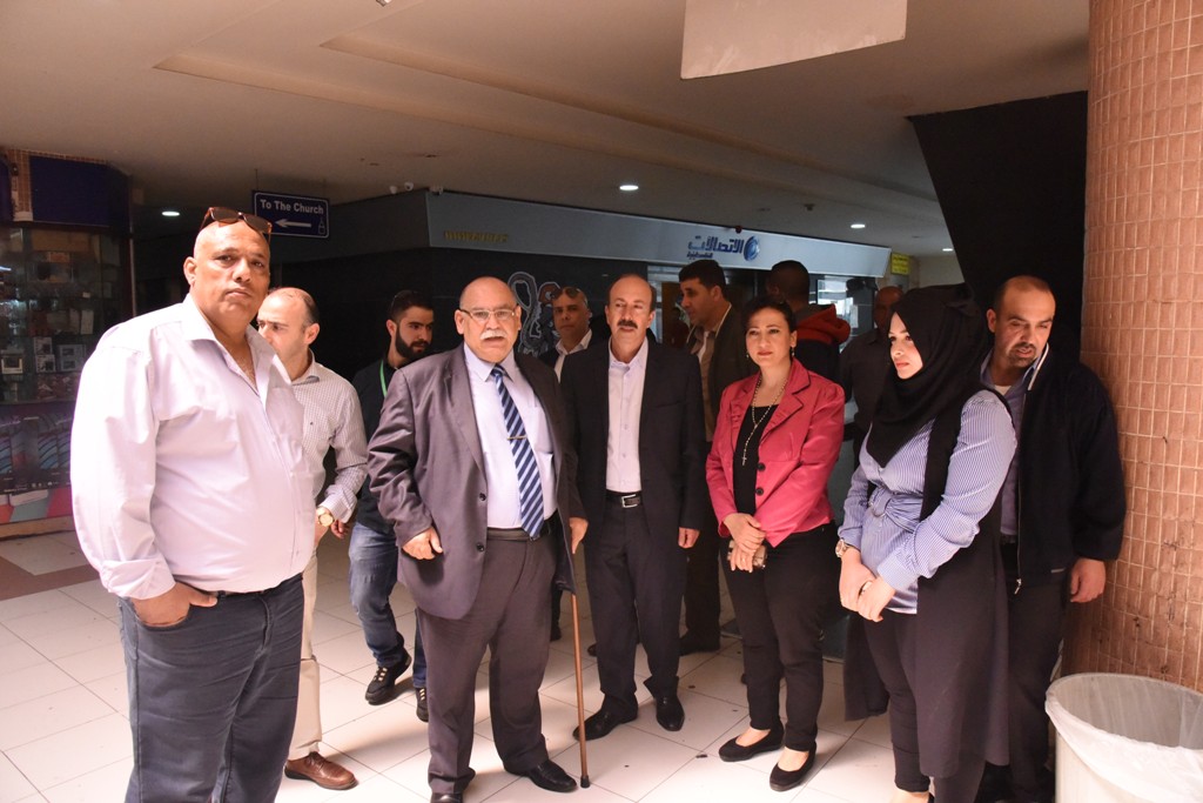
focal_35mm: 24
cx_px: 602
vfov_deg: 53.1
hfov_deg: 73.7
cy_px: 402
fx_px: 802
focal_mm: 24
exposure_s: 1/400
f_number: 10
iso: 10000
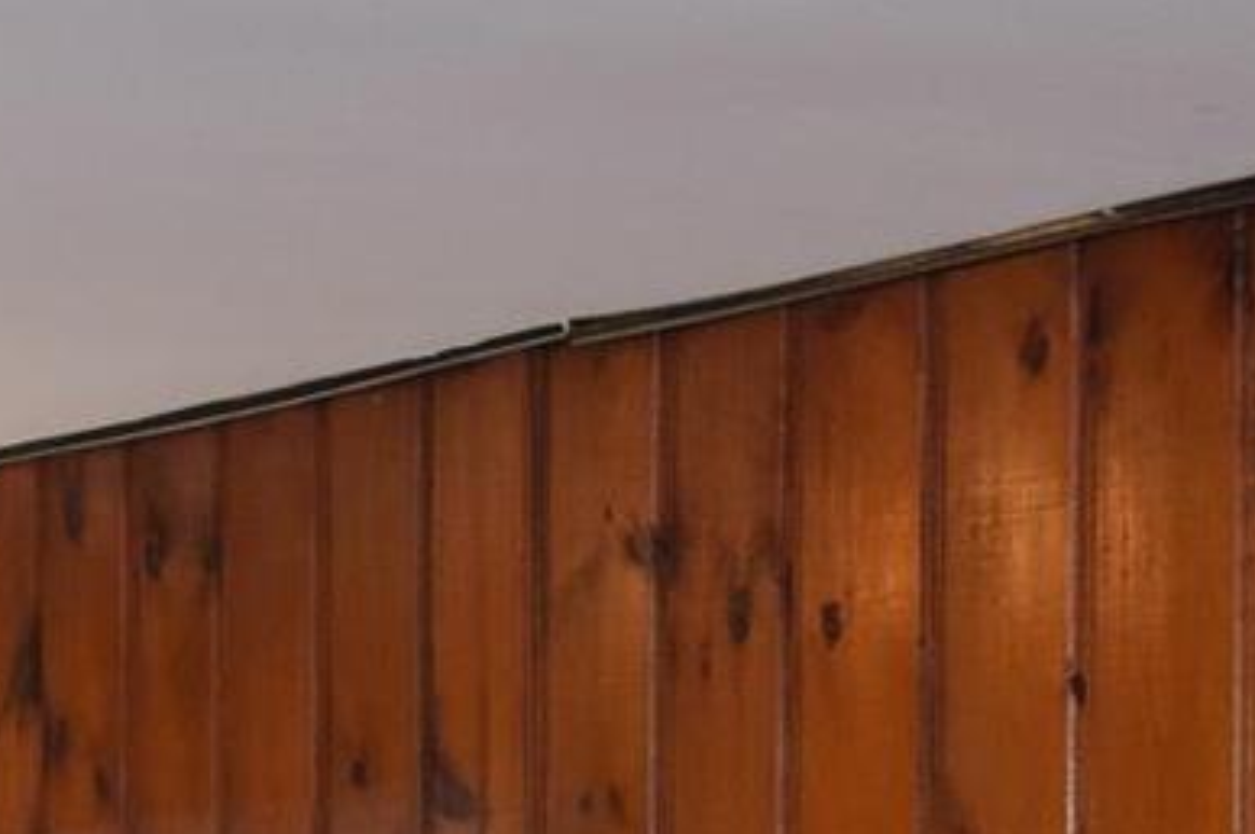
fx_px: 5608
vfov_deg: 8.3
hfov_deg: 12.6
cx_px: -100
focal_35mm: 161
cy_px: 1384
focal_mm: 26
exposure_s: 1/125
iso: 800
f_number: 5.6
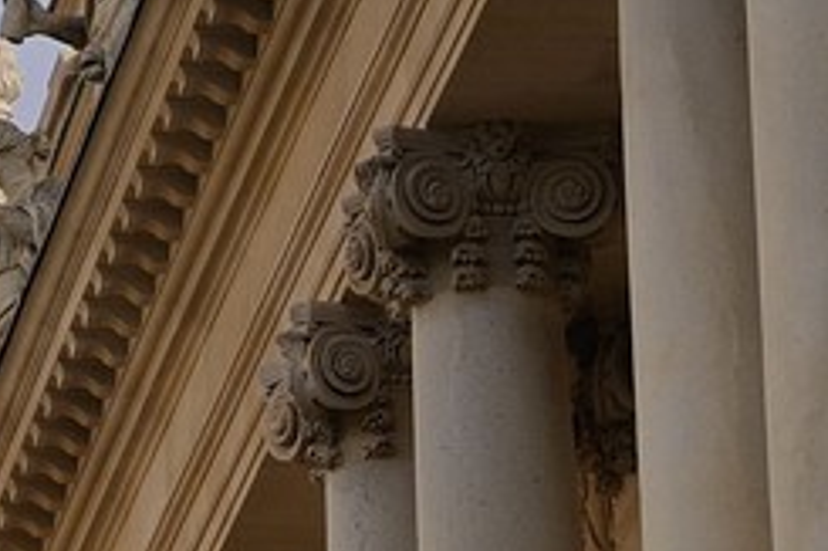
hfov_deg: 4.3
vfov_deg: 3.0
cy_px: 605
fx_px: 10504
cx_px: -1673
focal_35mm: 457
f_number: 14
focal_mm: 70
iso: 200
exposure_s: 1/160
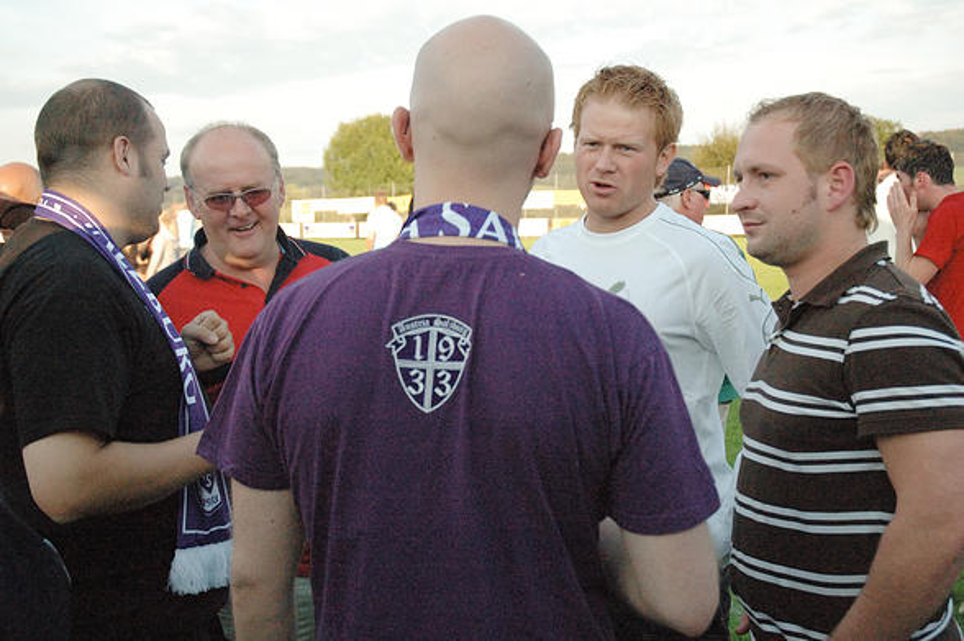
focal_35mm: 46
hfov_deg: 42.4
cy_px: 320
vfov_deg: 28.9
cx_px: 482
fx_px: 1244
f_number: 4.5
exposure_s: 1/2500
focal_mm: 31
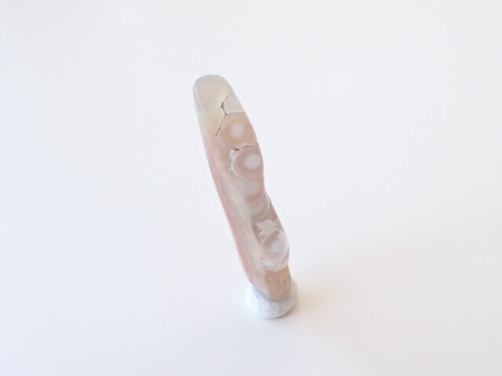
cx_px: 251
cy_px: 188
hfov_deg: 60.0
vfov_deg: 46.7
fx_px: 435
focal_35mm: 30
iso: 250
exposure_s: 1/125
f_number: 3.2
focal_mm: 5.4
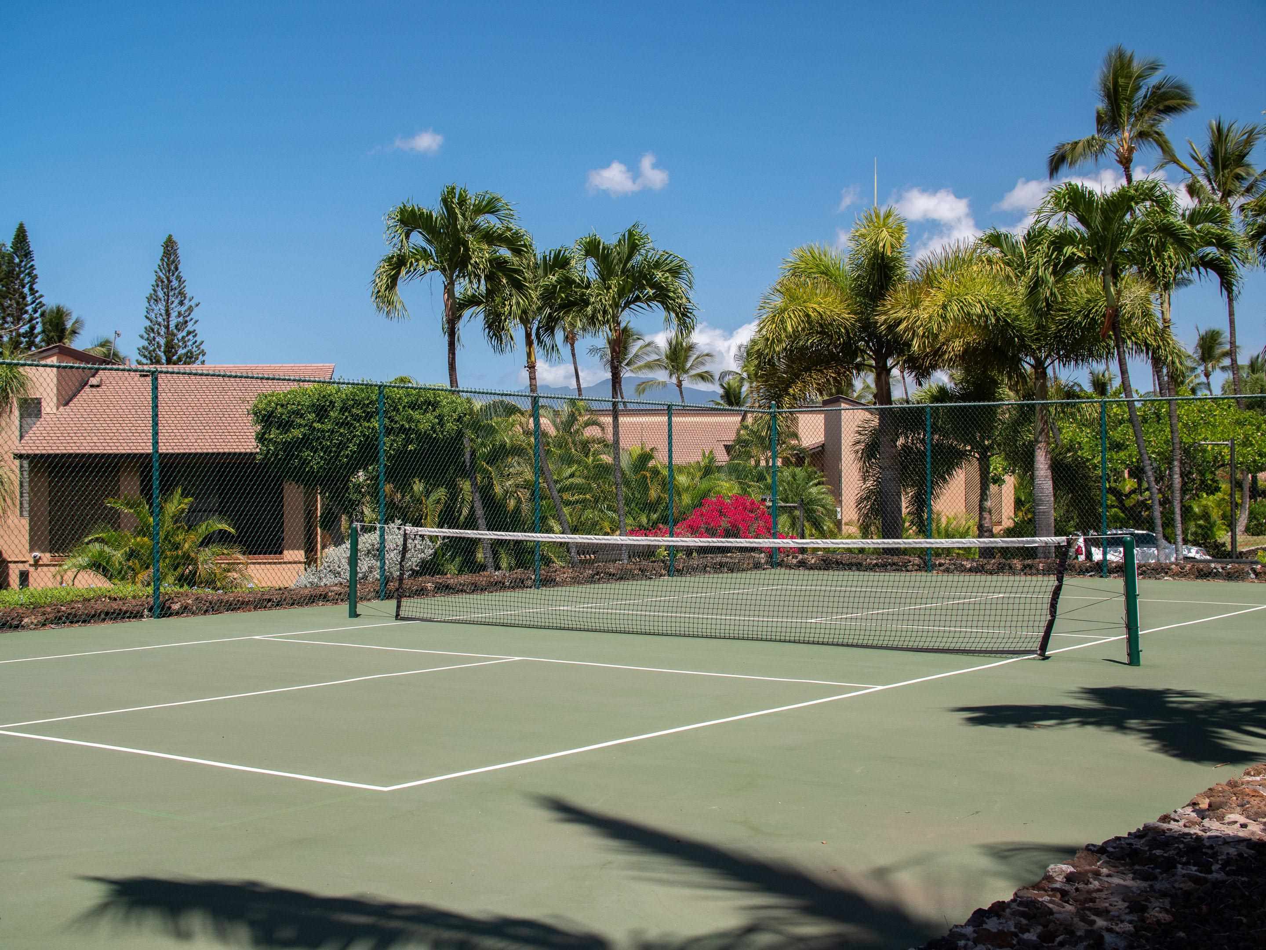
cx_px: 633
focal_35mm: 44
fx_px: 1609
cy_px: 475
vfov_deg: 32.9
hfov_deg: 42.9
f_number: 5.6
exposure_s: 1/640
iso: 400
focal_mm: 22
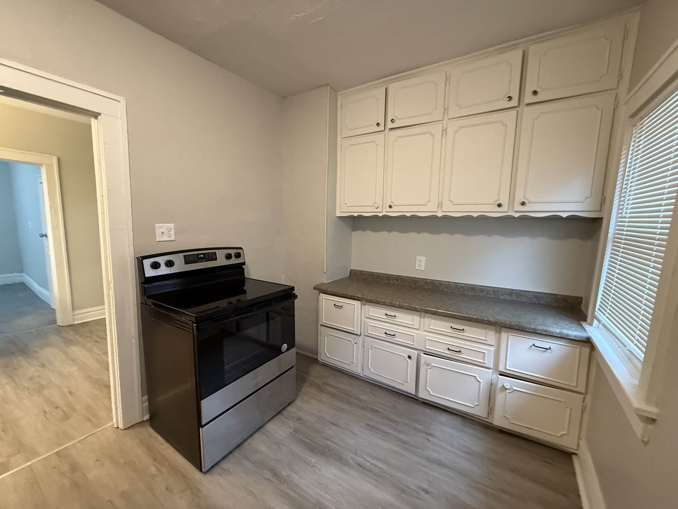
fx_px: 274
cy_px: 254
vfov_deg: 85.7
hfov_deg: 102.1
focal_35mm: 14
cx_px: 339
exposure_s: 1/60
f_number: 2.2
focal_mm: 2.22
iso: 640
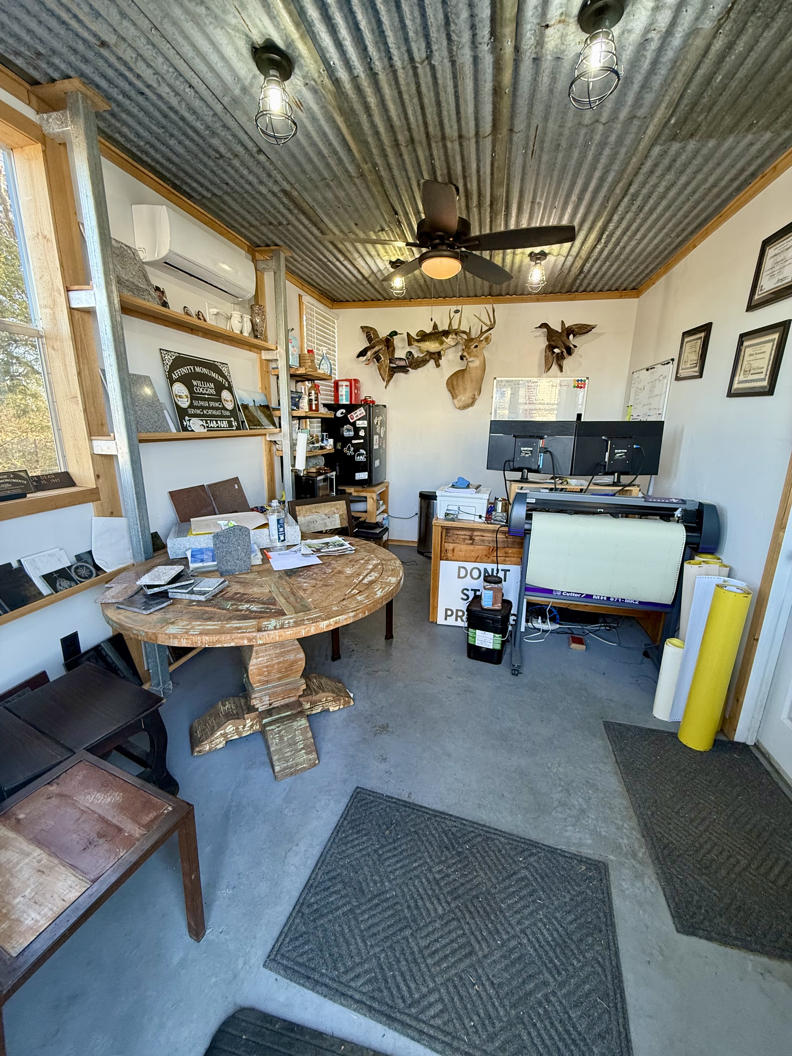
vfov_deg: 102.1
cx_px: 396
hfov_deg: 85.7
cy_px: 528
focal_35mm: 14
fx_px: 427
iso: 160
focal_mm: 2.22
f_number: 2.2
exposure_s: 1/120
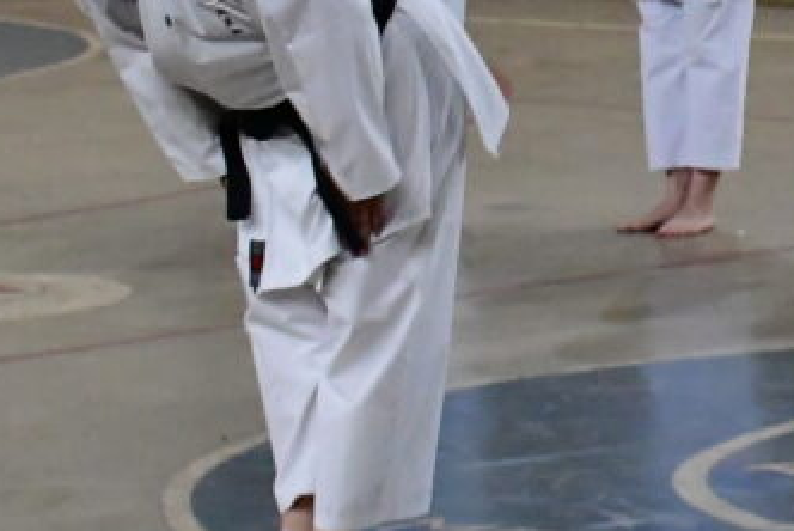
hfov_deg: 9.4
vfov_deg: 6.6
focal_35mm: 208
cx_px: 1440
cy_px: -38
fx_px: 4591
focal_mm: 24
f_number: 8
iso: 3200
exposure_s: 1/50
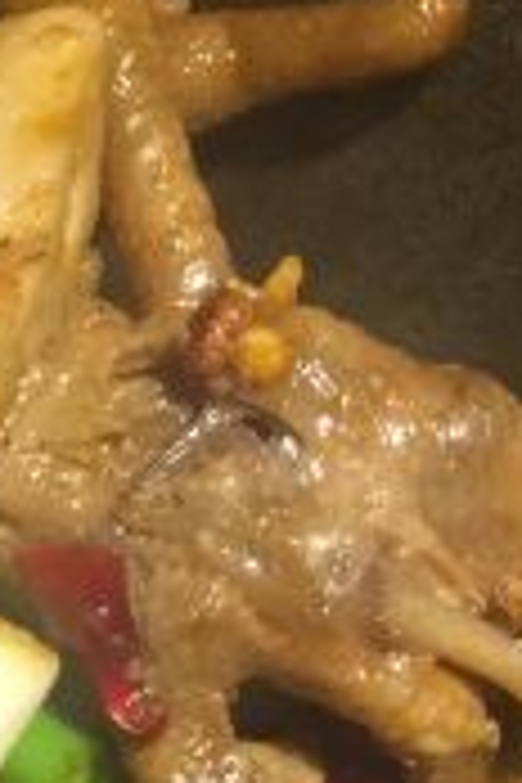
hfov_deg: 10.4
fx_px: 2632
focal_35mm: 121
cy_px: 1184
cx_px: -542
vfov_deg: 15.6
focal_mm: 4.15
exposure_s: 1/17
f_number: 2.2
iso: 64
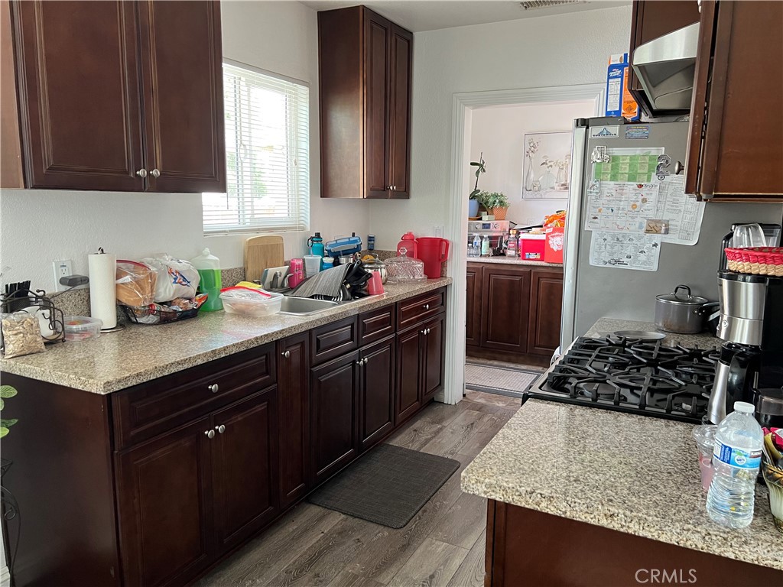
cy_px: 294
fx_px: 588
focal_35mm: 26
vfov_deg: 53.1
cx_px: 392
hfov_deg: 67.3
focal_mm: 5.7
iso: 125
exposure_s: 1/99
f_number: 1.5
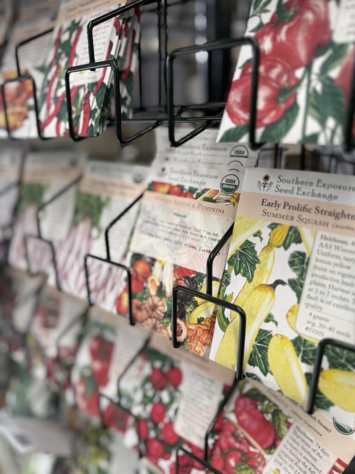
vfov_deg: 71.6
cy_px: 237
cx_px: 178
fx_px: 328
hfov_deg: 56.8
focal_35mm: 24
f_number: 1.78
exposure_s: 1/60
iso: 125
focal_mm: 6.76
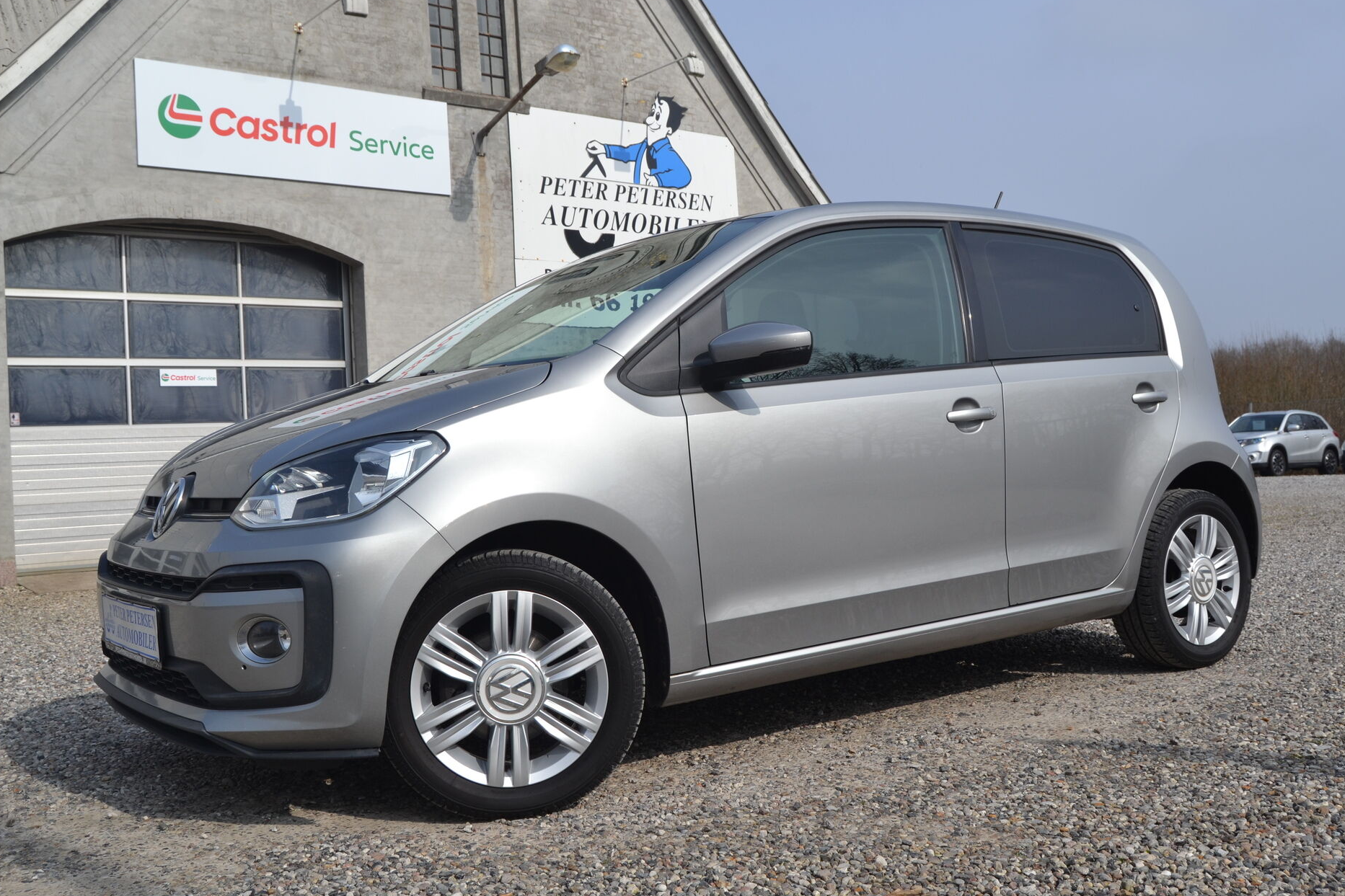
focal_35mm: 36
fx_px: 1327
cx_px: 673
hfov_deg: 53.8
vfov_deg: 37.3
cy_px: 456
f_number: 9
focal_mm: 23
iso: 100
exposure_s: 1/320
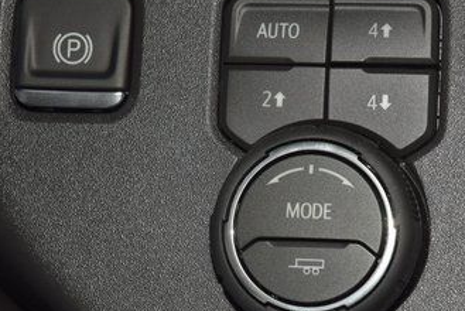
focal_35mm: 204
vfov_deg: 6.7
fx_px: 2637
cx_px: 334
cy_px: 100
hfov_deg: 10.1
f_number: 8
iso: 100
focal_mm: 70
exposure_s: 1/125
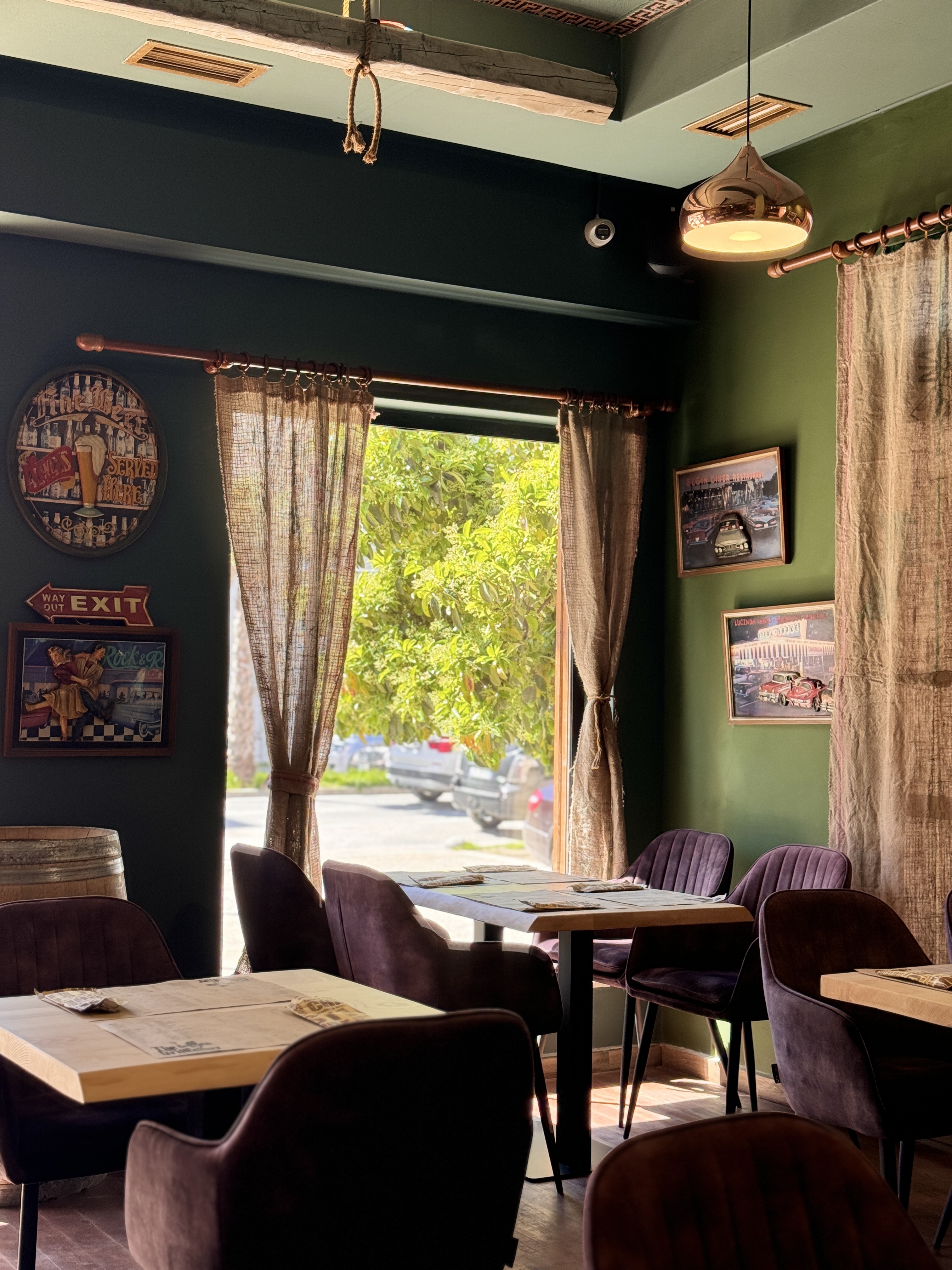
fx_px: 1760
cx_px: 476
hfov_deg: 30.3
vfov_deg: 39.7
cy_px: 635
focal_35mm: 48
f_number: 1.78
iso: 100
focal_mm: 6.86
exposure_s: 1/151
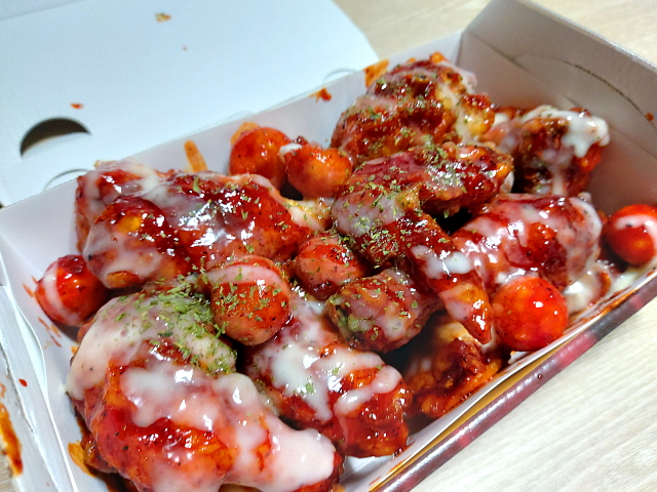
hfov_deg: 69.4
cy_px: 246
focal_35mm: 25
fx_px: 474
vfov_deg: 54.9
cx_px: 328
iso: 320
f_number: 2
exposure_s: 1/24
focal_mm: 4.58
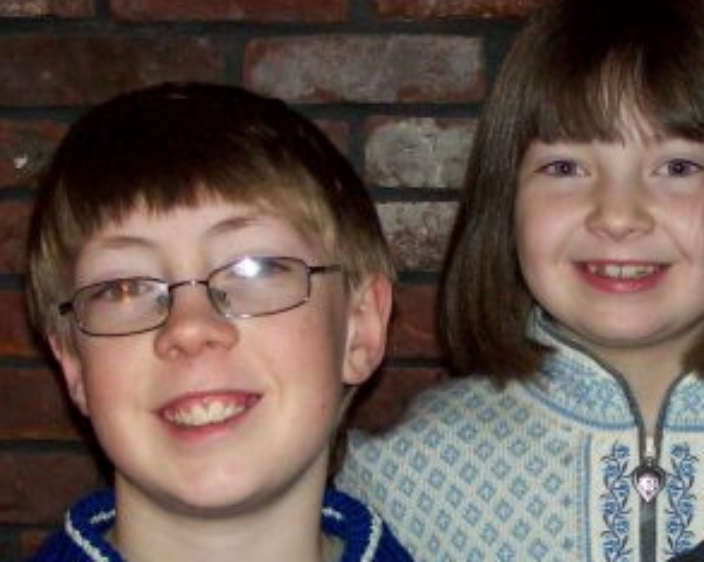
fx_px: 1999
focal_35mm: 96
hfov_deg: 19.8
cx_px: 515
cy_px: 370
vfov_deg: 16.0
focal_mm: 7.6
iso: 140
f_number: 3
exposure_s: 1/73.1
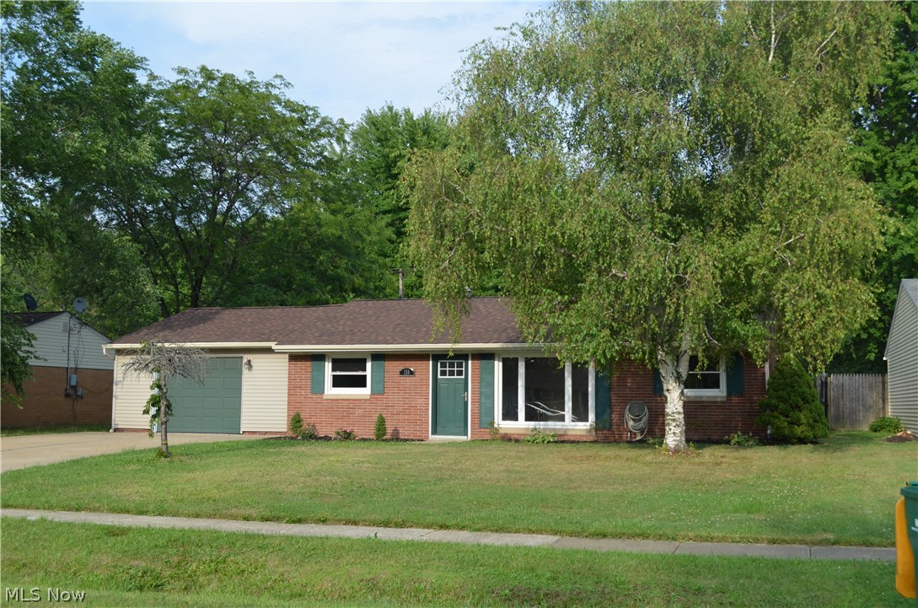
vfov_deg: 34.1
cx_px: 459
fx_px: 992
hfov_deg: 49.6
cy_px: 304
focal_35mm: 39
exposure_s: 1/250
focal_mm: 26
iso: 180
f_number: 8
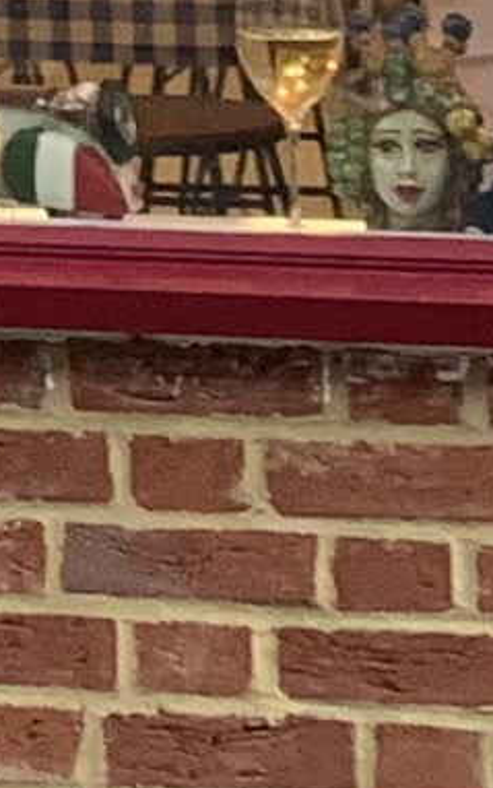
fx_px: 6251
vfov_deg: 6.7
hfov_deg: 4.4
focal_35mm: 291
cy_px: -1277
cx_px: -672
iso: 160
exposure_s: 1/60
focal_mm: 4.25
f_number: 1.8
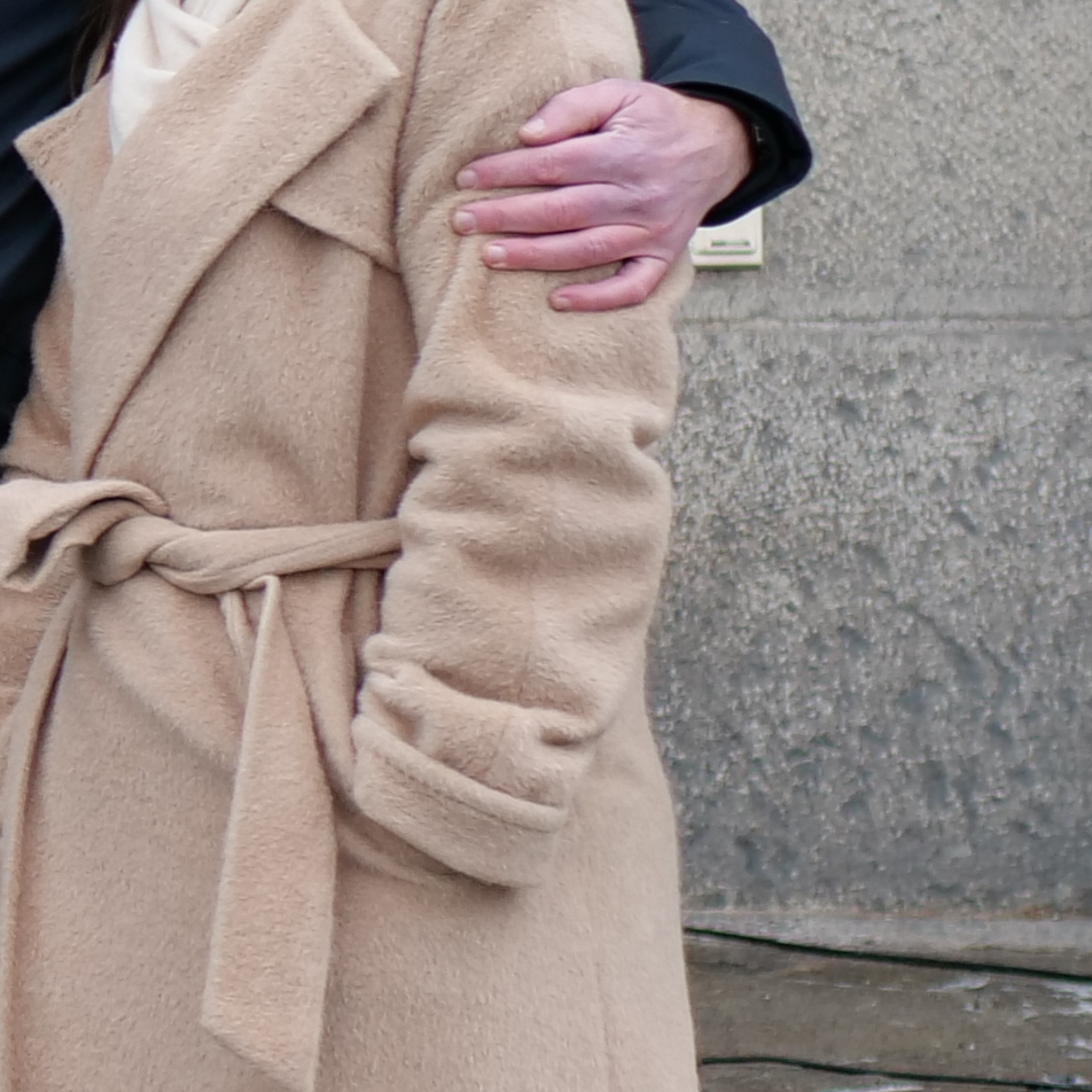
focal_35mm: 154
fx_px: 5496
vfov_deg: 11.3
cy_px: 470
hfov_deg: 10.1
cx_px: -1411
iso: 200
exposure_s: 1/100
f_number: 1.4
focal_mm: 16
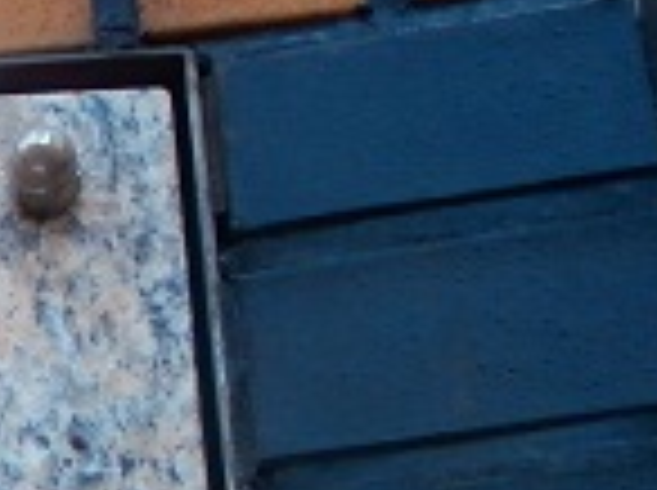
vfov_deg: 8.7
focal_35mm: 167
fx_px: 3164
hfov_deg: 11.1
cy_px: 719
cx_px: -495
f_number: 3.9
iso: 100
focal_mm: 6.67
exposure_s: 1/100
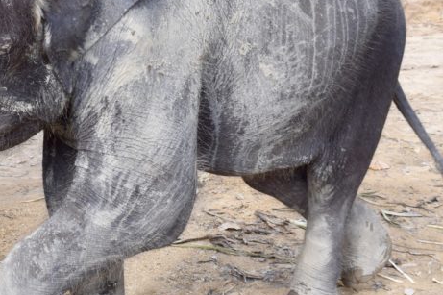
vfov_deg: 22.5
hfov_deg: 32.5
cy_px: 91
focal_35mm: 60
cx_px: 90
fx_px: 738
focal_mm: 18
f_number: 5.6
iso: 200
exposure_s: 1/160
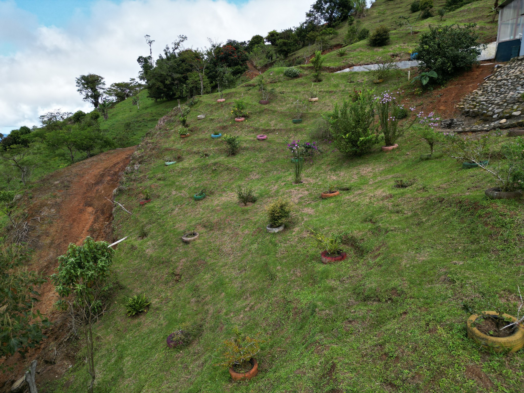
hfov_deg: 71.6
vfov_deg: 56.8
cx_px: 262
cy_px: 196
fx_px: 363
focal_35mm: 24
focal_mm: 6.72
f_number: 1.7
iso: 200
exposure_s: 1/2000
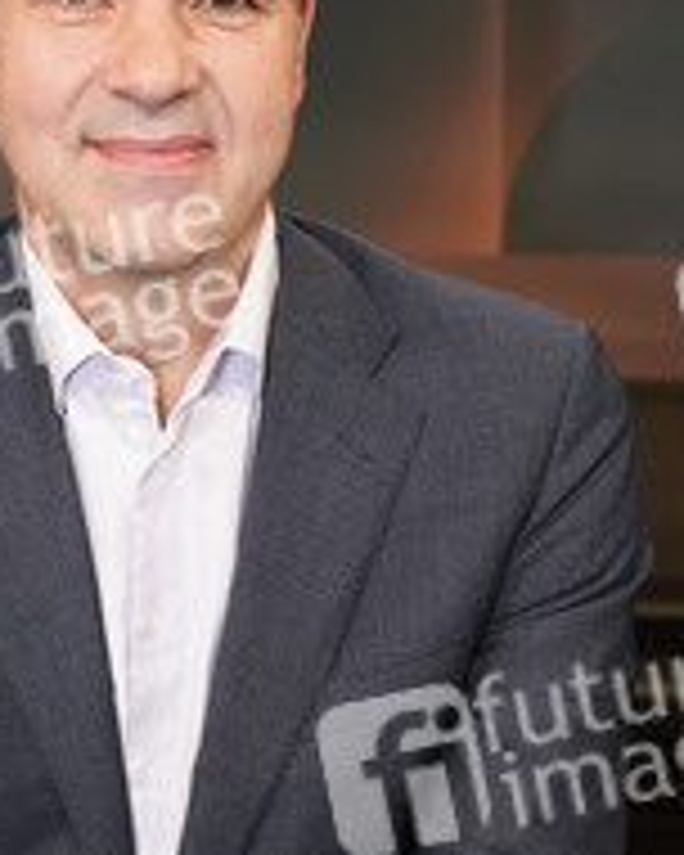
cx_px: 140
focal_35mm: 77
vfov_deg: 24.7
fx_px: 1948
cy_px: 526
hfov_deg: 19.7
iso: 2000
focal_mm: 39
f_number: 5.6
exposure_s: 1/125
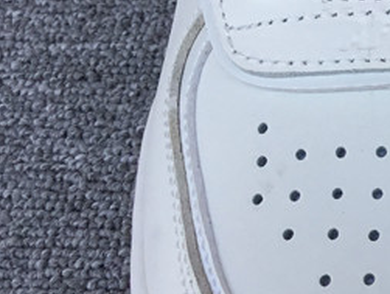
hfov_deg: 15.8
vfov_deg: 13.4
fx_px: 1252
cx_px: 635
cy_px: 164
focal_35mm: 111
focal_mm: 3.3
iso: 25
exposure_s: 1/450
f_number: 2.4
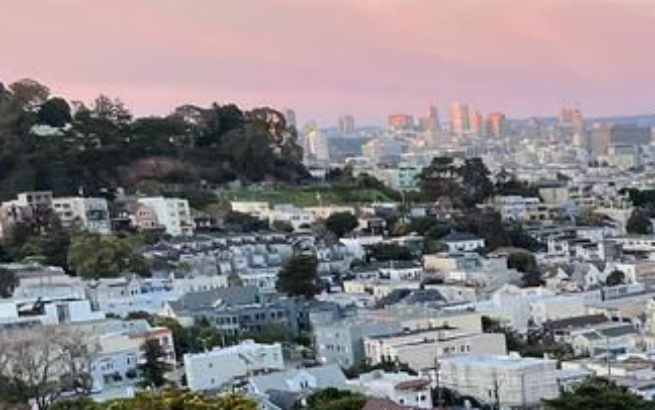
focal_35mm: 85
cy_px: 517
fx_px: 1518
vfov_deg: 14.8
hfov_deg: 20.7
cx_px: 985
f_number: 1.6
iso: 80
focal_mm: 4.2
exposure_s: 1/121
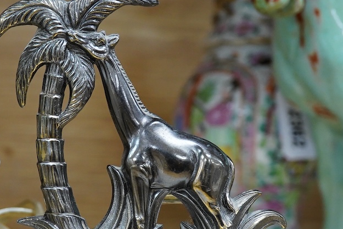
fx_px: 772
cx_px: 116
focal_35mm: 81
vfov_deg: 16.8
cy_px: 146
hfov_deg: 24.9
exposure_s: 1/160
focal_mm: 30
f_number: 7.1
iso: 2500
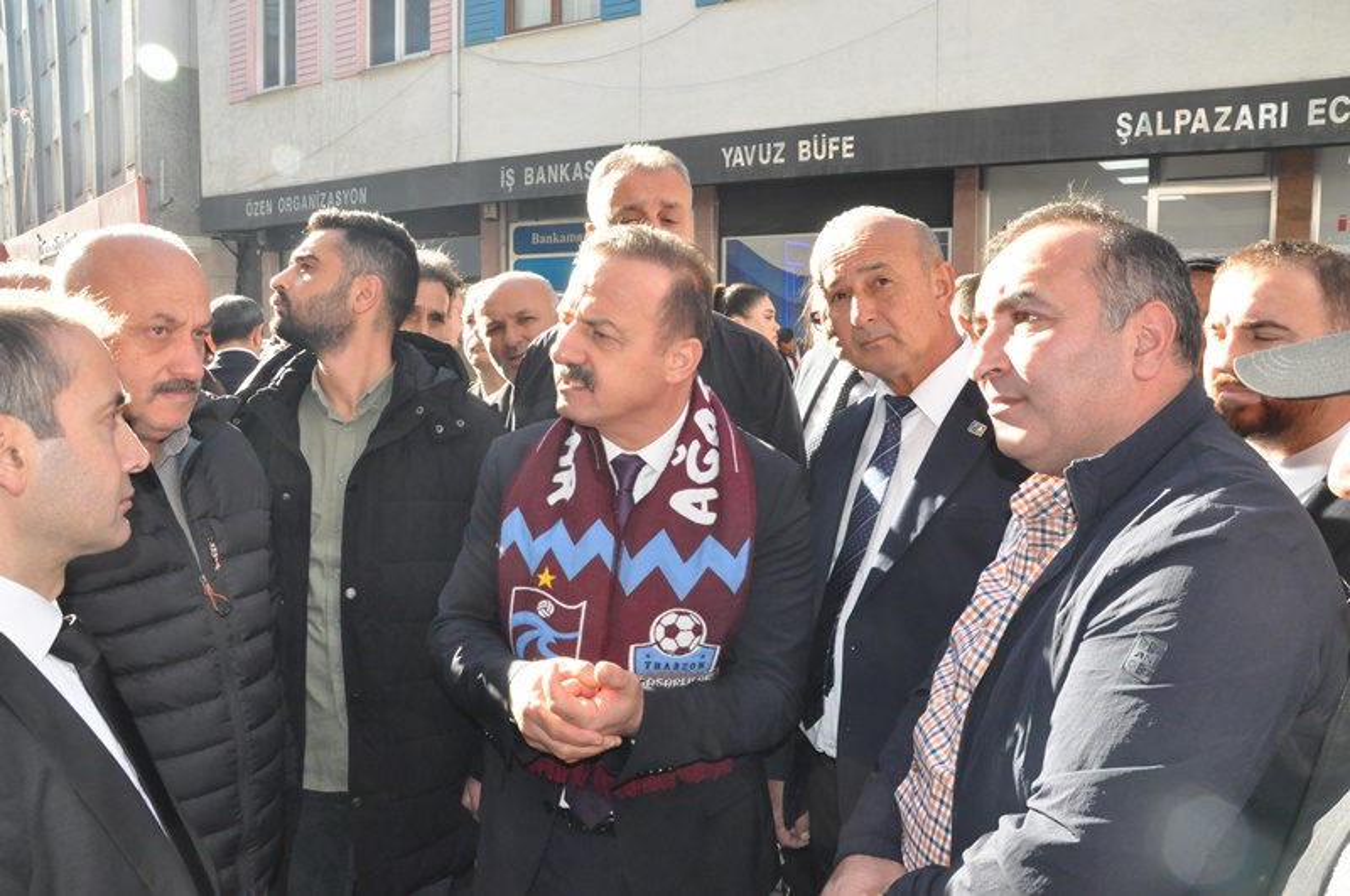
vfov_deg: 47.8
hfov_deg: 67.5
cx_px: 675
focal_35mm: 27
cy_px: 448
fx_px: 1011
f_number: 13
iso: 1600
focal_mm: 18
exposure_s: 1/200
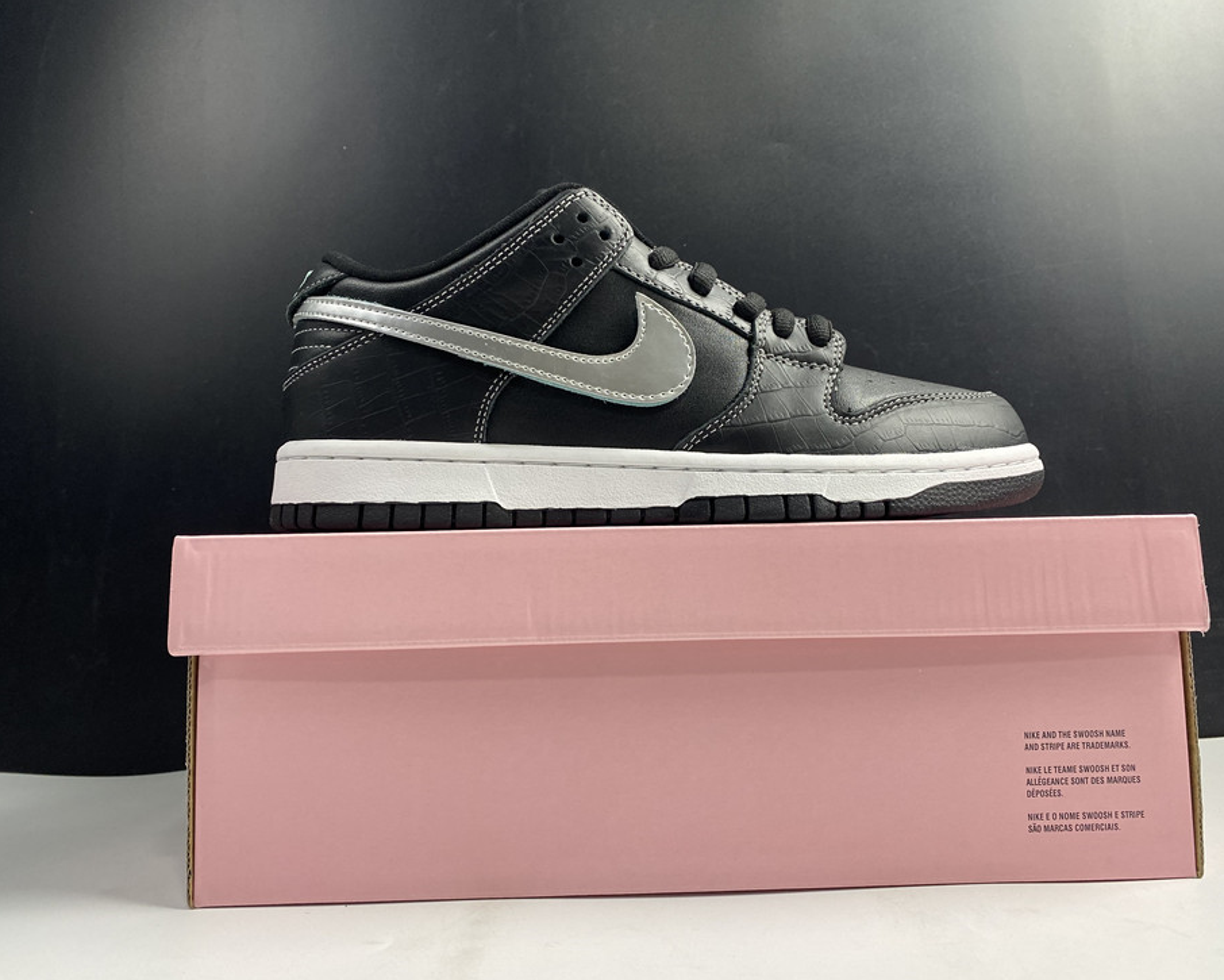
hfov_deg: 62.2
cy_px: 484
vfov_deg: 51.5
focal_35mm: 28
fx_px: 1014
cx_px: 640
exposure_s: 1/100
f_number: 1.8
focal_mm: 4.25
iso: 64
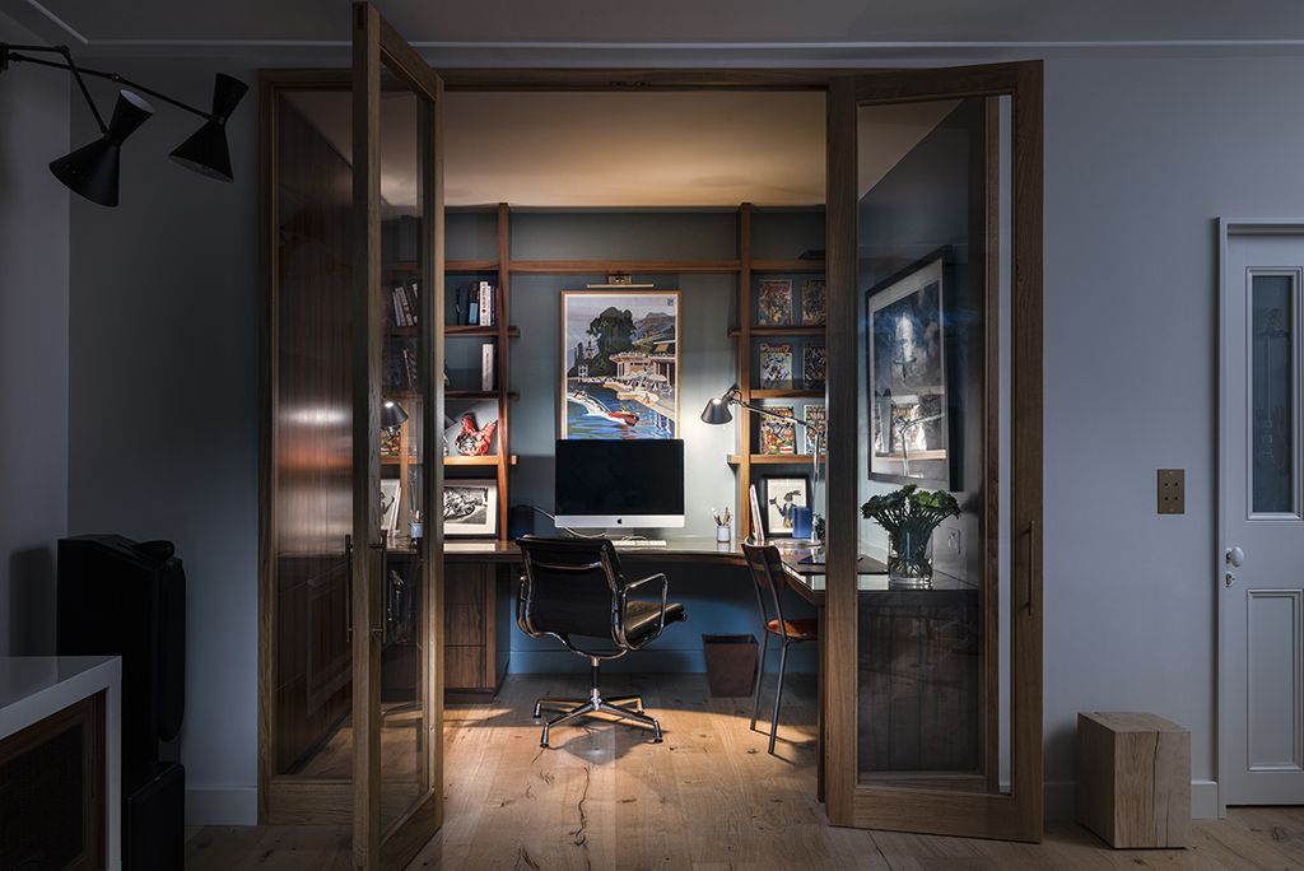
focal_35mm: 29
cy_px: 436
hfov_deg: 63.6
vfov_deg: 45.0
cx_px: 652
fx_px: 1051
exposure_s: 2
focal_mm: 29
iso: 100
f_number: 13
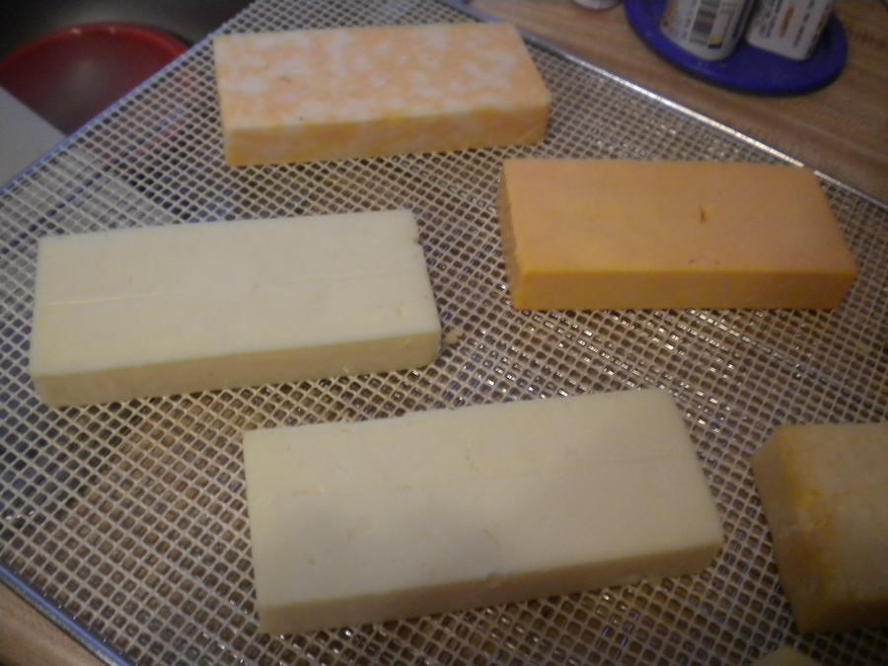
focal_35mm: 35
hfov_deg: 52.6
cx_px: 444
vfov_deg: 40.7
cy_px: 333
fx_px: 898
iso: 400
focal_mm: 6.3
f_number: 3.1
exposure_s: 1/15.6
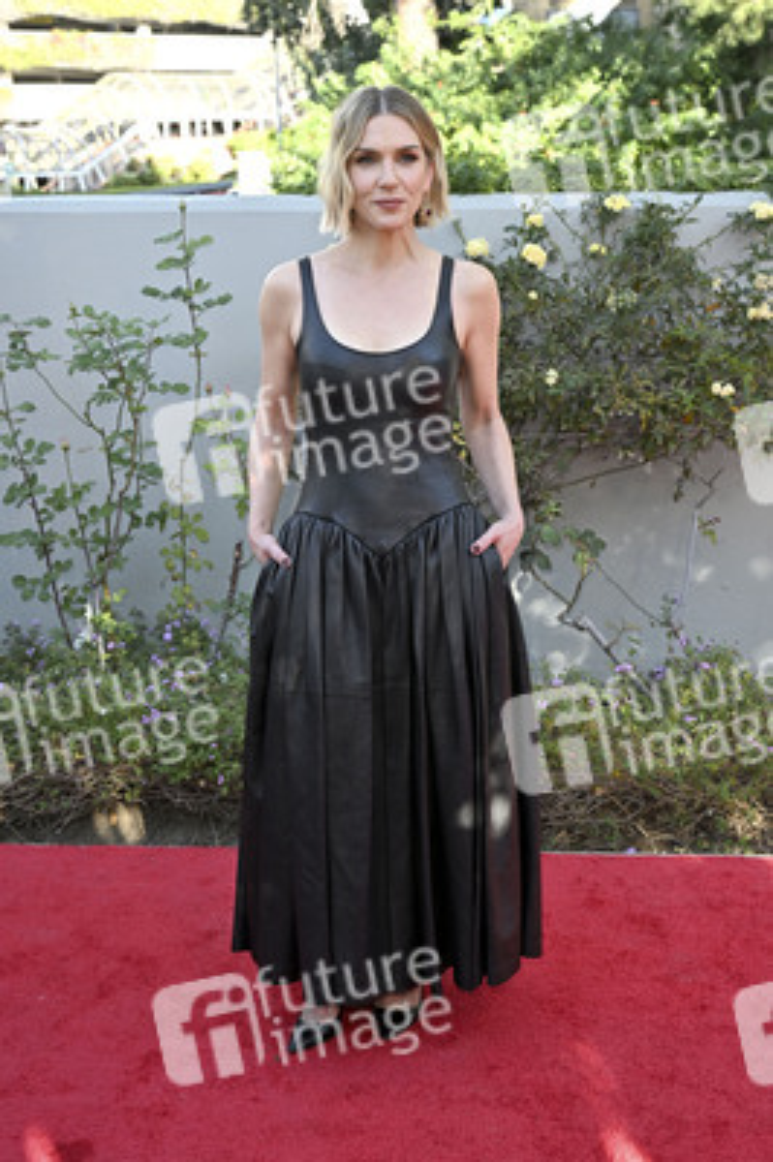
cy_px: 581
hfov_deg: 29.2
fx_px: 1484
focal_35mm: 46
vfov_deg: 42.8
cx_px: 386
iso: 640
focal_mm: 46
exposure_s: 1/320
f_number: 5.6
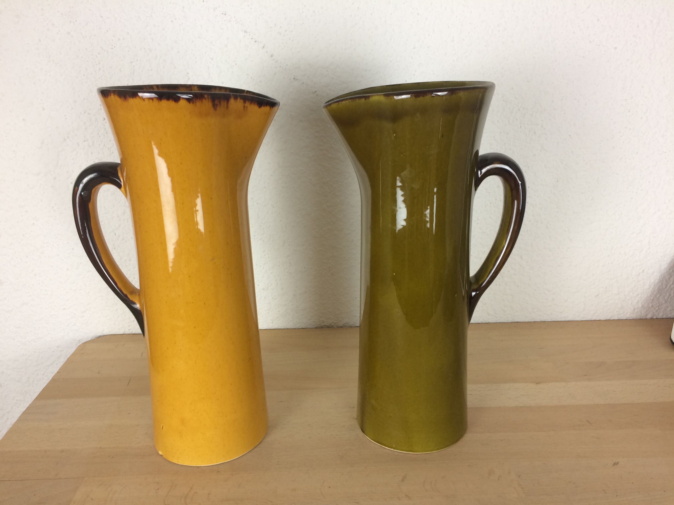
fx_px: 565
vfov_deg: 48.2
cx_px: 337
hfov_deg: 61.7
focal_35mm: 29
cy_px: 252
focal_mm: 4.15
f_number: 2.2
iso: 32
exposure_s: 1/33
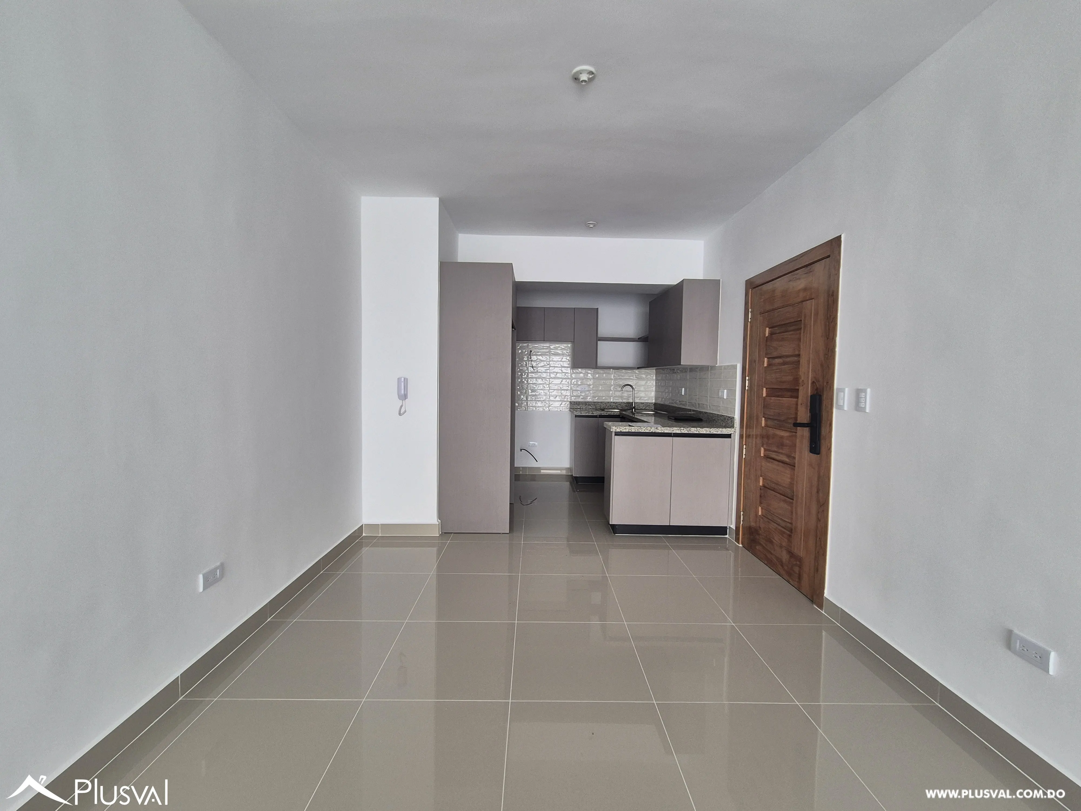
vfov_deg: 89.9
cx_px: 540
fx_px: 406
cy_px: 406
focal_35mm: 13
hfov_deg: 106.2
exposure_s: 1/60
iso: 100
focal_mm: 2.2
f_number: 2.2
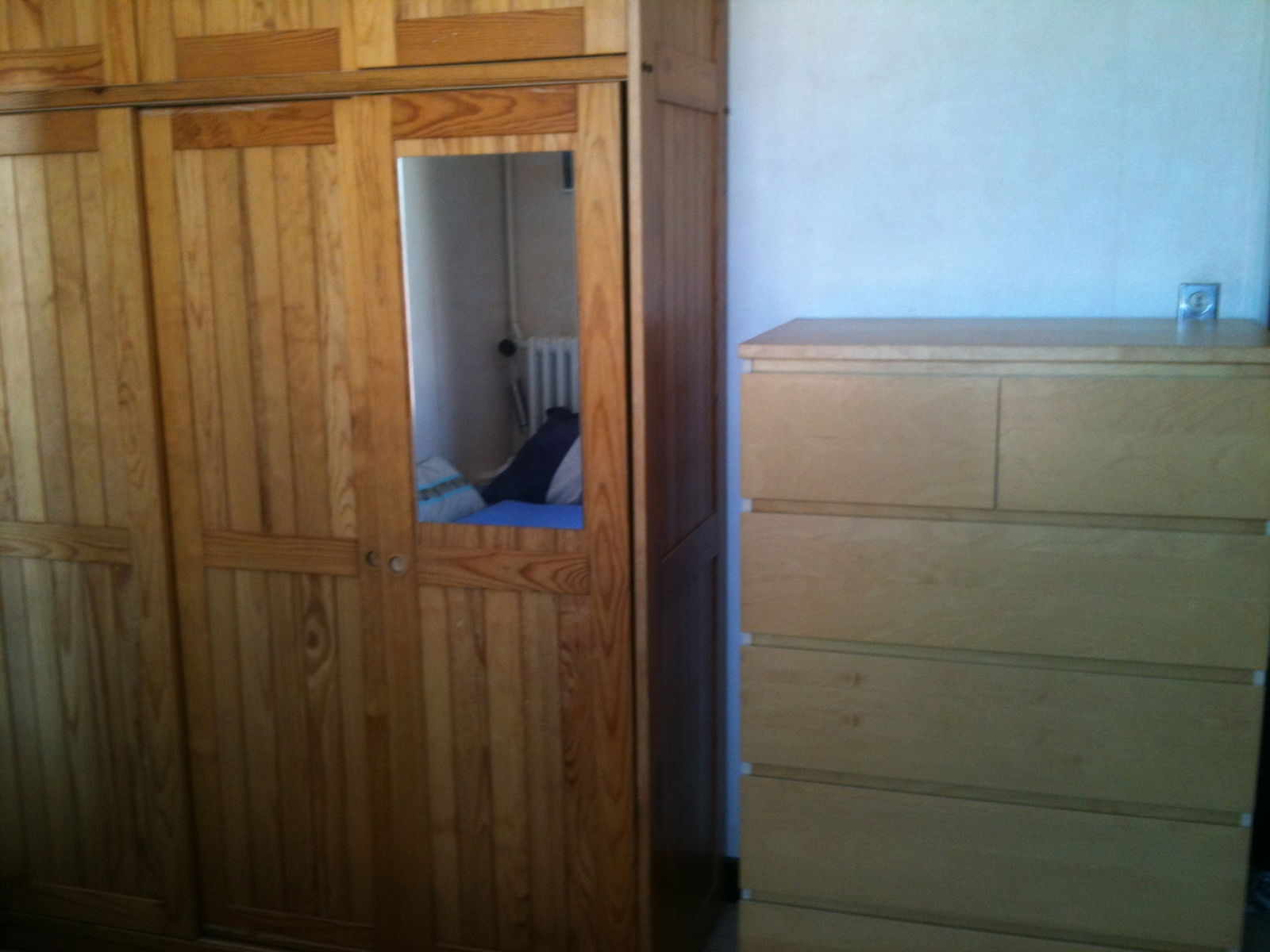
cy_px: 476
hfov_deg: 52.6
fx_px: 1284
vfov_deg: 40.7
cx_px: 635
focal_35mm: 35
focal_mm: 3.85
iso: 80
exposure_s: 1/30
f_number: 2.8
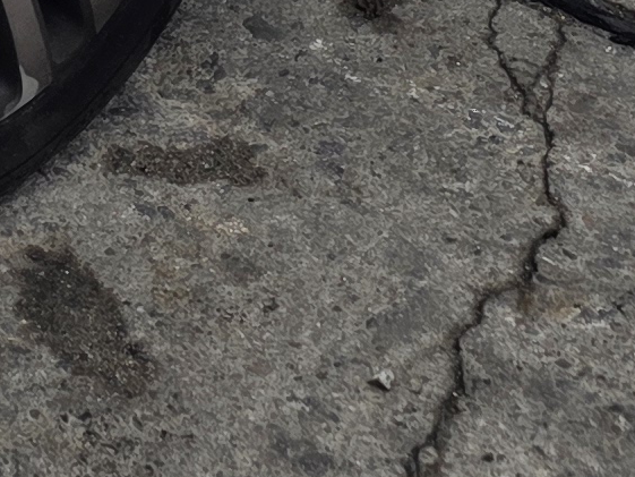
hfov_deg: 11.6
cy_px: -888
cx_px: -309
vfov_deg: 8.0
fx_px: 3009
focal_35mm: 164
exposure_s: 1/5296
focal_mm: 6.3
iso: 80
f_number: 1.7
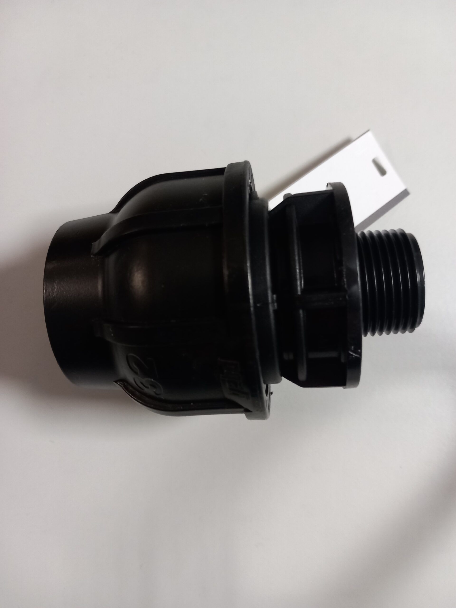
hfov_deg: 51.4
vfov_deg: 65.3
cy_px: 304
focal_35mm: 27
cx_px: 228
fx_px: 474
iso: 250
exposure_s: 1/25
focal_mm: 4
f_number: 1.8
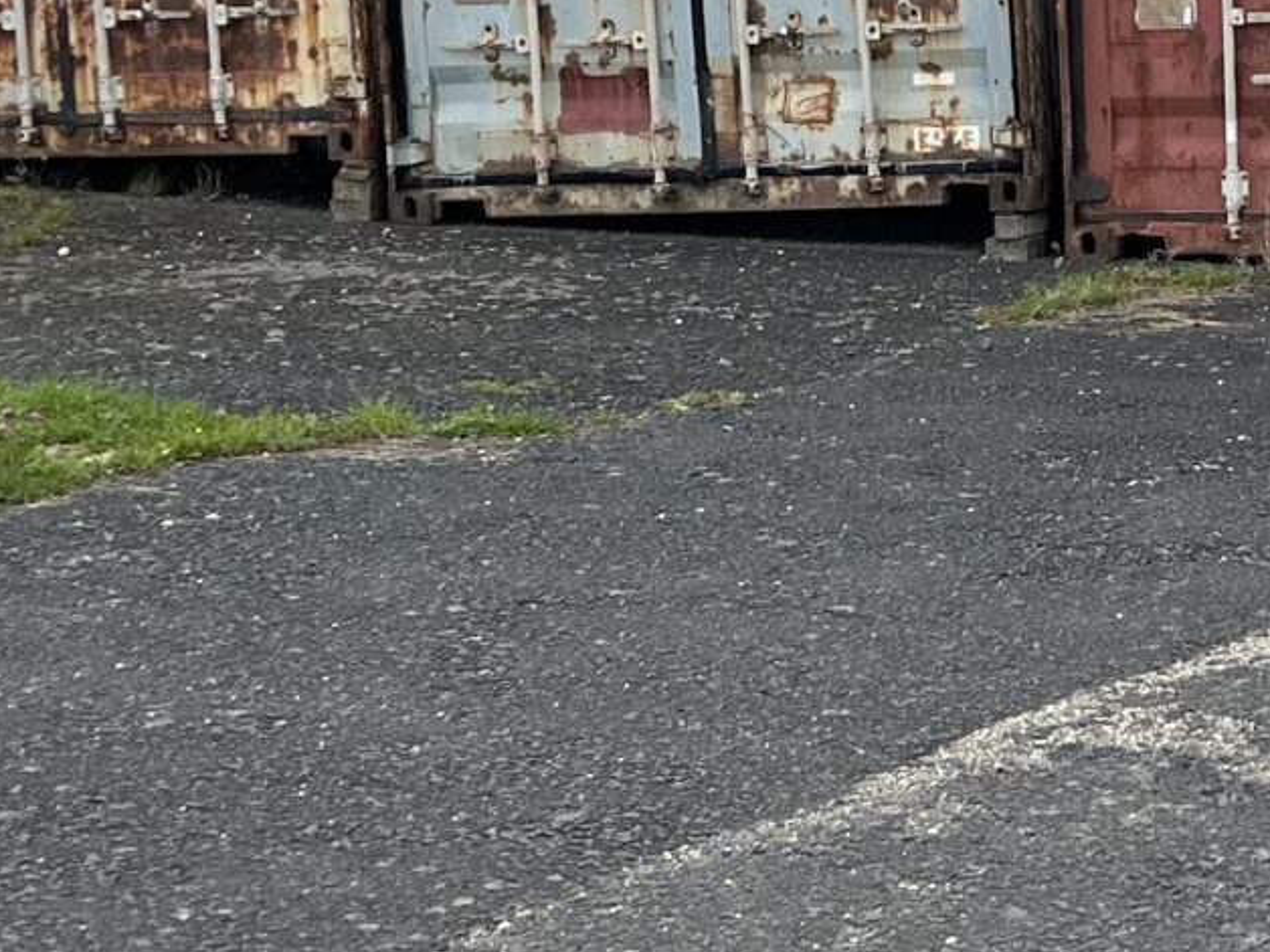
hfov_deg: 18.0
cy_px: 79
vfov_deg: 13.8
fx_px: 3889
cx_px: 1351
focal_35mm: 106
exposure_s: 1/965
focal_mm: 5.7
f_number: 1.5
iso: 50
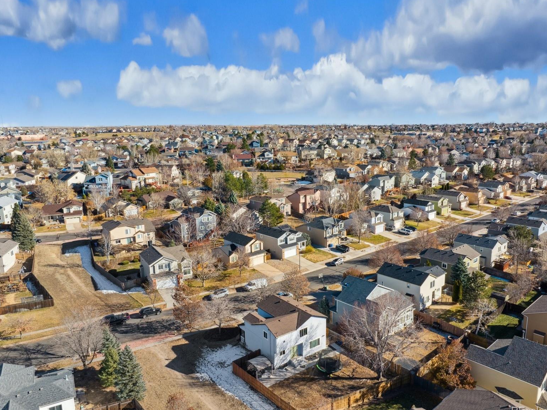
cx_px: 284
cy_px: 205
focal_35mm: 25
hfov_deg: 69.4
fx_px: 395
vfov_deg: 54.9
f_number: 10
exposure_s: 1/160
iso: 100
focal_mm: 12.3
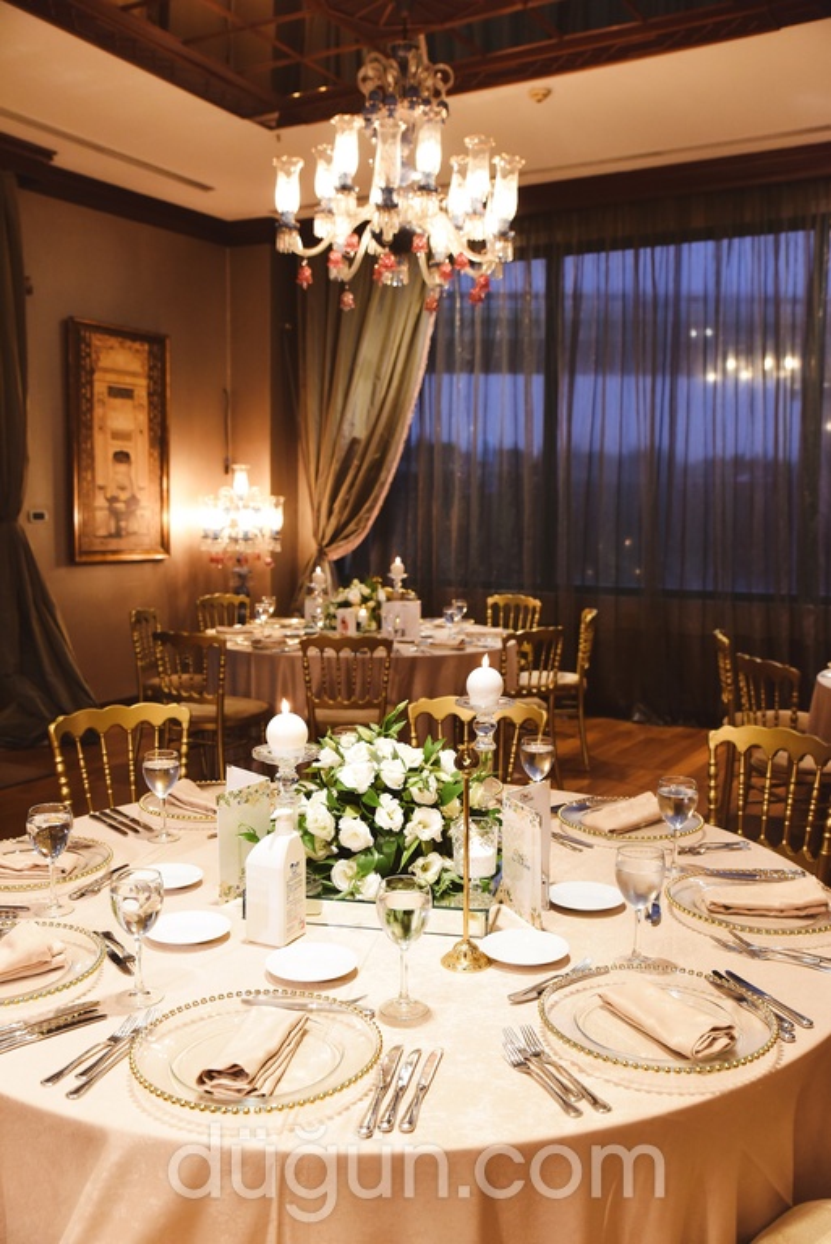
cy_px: 622
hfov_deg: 38.9
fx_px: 1176
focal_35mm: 34
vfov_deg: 55.8
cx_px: 416
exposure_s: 1/50
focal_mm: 34
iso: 2200
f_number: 4.5
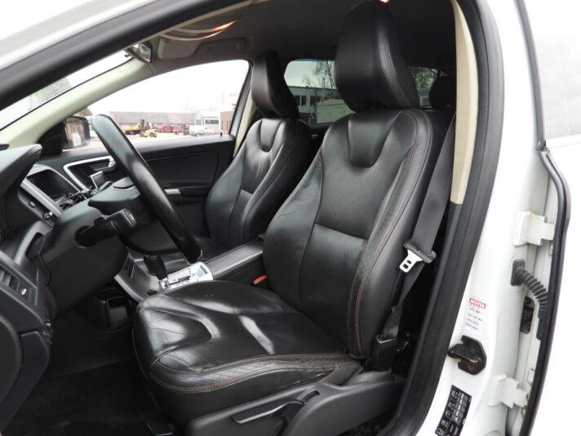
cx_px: 290
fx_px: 403
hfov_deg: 71.6
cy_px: 218
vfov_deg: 56.8
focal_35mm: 24
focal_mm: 4.3
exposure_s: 1/100
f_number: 2.8
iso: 100
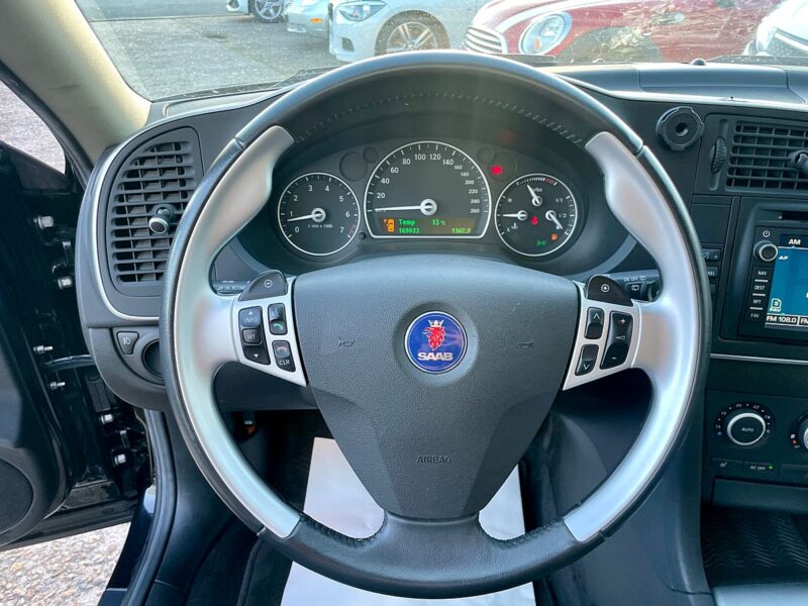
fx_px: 607
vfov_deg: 53.1
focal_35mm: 26
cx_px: 404
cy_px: 303
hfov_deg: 67.3
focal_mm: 4.2
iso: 125
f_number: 1.6
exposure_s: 1/108
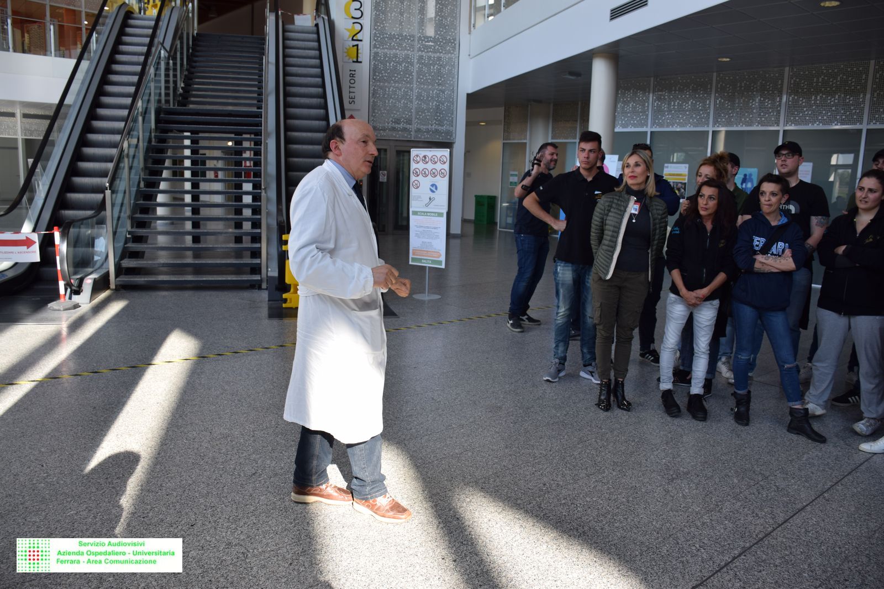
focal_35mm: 27
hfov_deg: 67.4
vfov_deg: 47.9
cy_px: 294
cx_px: 442
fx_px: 663
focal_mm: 18
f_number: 4.5
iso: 100
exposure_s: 1/80
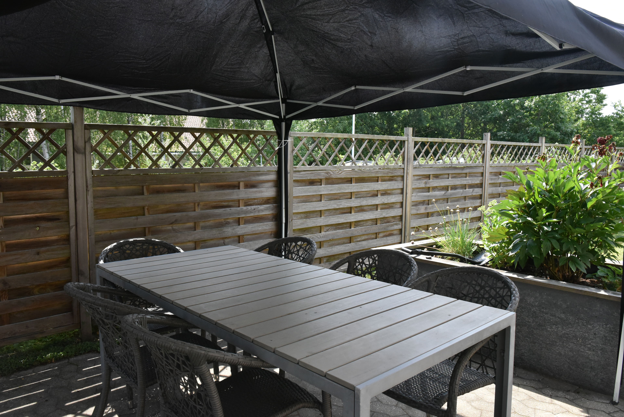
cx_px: 312
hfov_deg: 65.5
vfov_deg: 46.4
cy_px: 208
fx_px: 485
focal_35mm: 28
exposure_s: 1/1600
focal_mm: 28
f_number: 10
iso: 4000
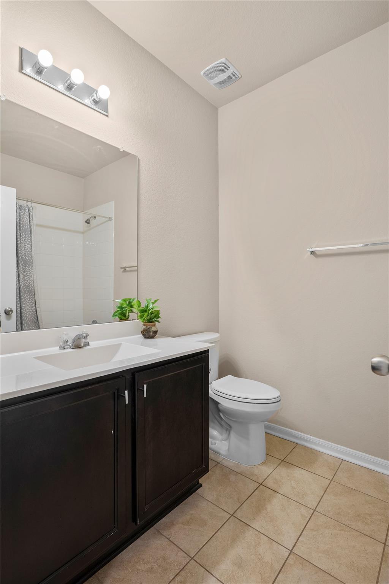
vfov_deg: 96.7
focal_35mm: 16
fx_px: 259
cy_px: 292
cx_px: 194
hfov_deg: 73.7
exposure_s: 1/2.5
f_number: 7.1
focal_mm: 16
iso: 400
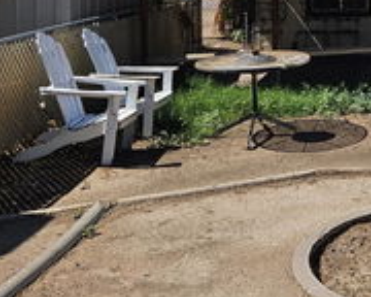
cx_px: 379
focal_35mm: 64
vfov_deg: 22.0
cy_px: -62
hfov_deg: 27.7
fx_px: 703
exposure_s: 1/1967
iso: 25
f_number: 1.8
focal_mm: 5.4
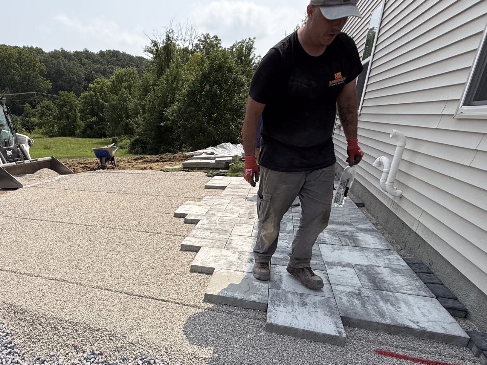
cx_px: 165
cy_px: 241
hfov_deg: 74.2
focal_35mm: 22
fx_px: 310
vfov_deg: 59.8
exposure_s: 1/2717
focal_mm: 2.22
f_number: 2.2
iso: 50
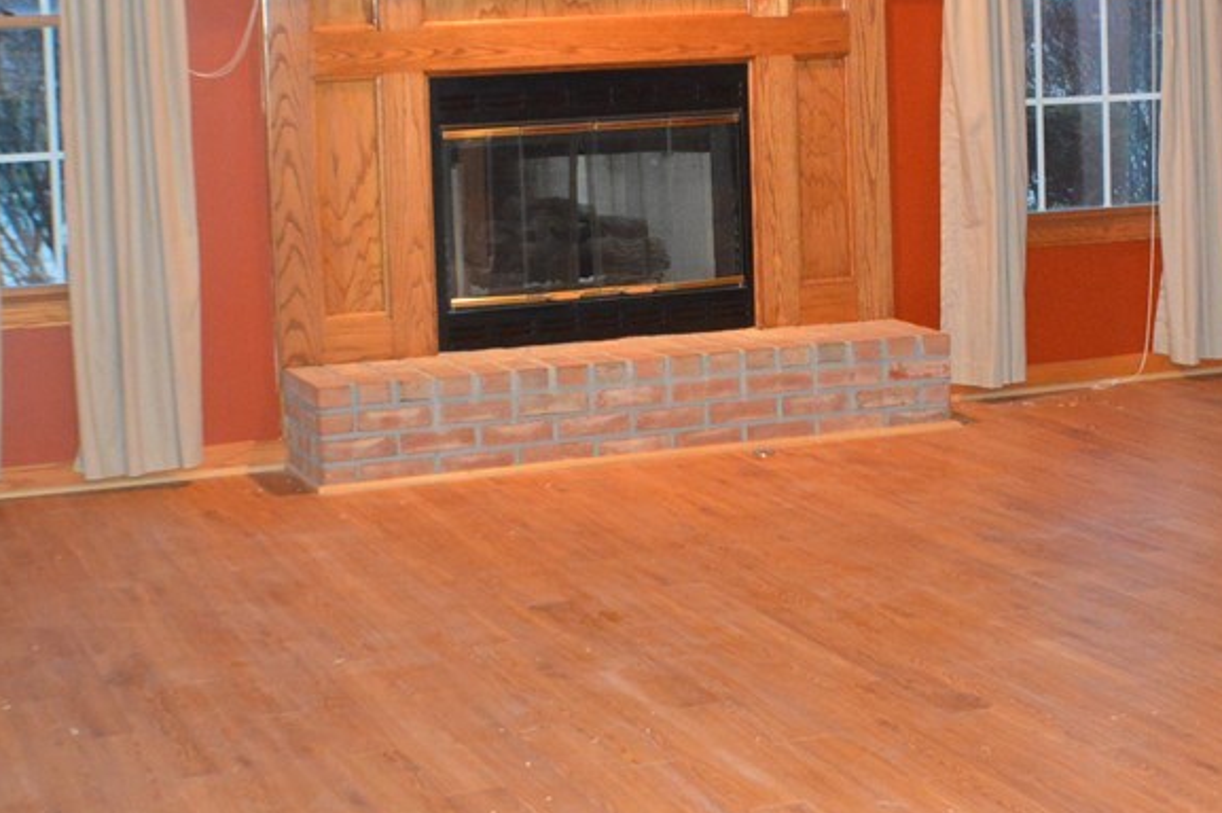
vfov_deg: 14.2
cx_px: 840
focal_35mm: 96
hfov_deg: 21.2
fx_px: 3257
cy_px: 205
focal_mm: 34
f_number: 5
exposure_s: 1/30
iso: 2800
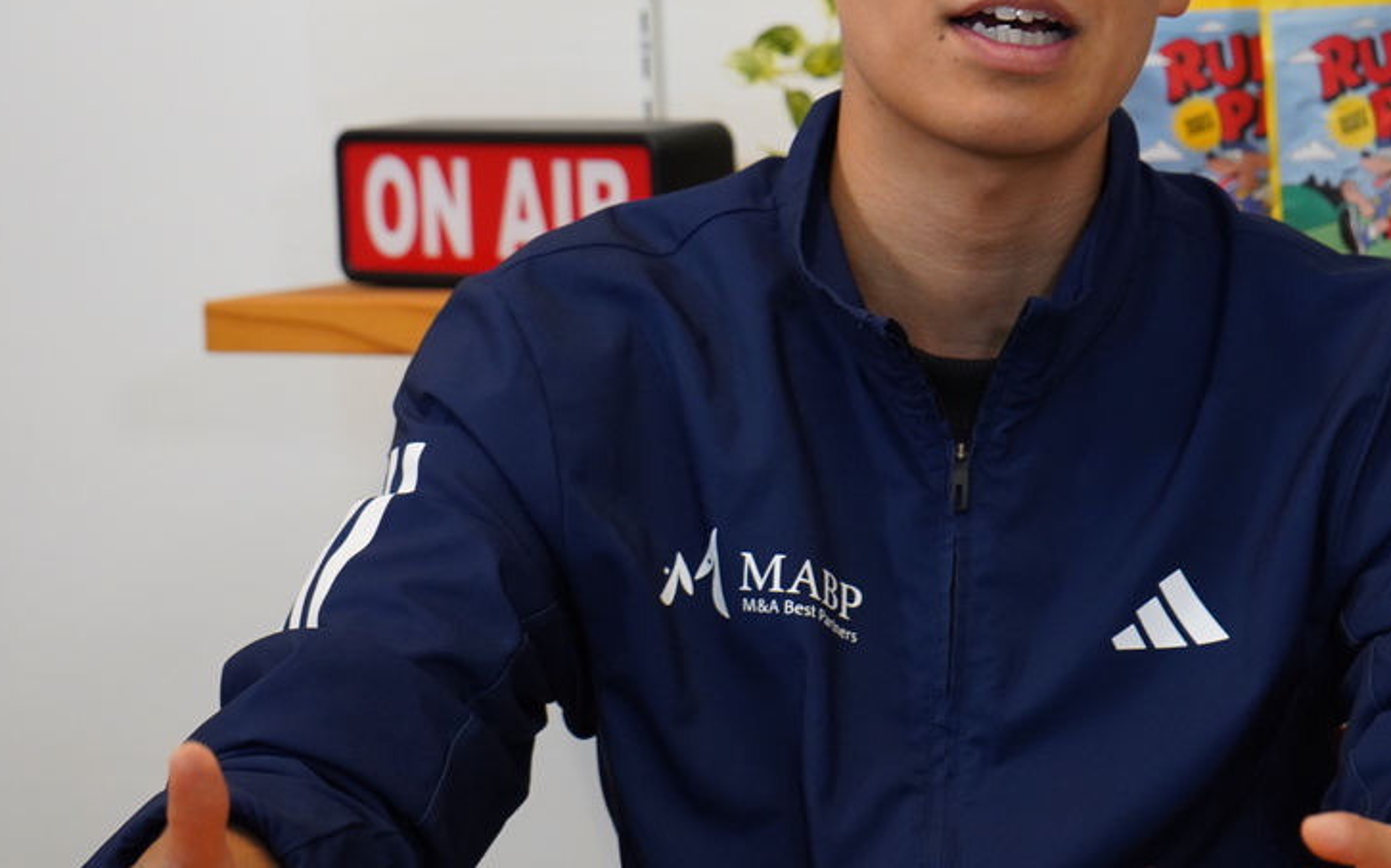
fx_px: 4471
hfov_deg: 17.7
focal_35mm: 118
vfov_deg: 11.1
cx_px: 883
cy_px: 194
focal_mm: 70
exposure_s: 1/100
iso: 2500
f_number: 5.6
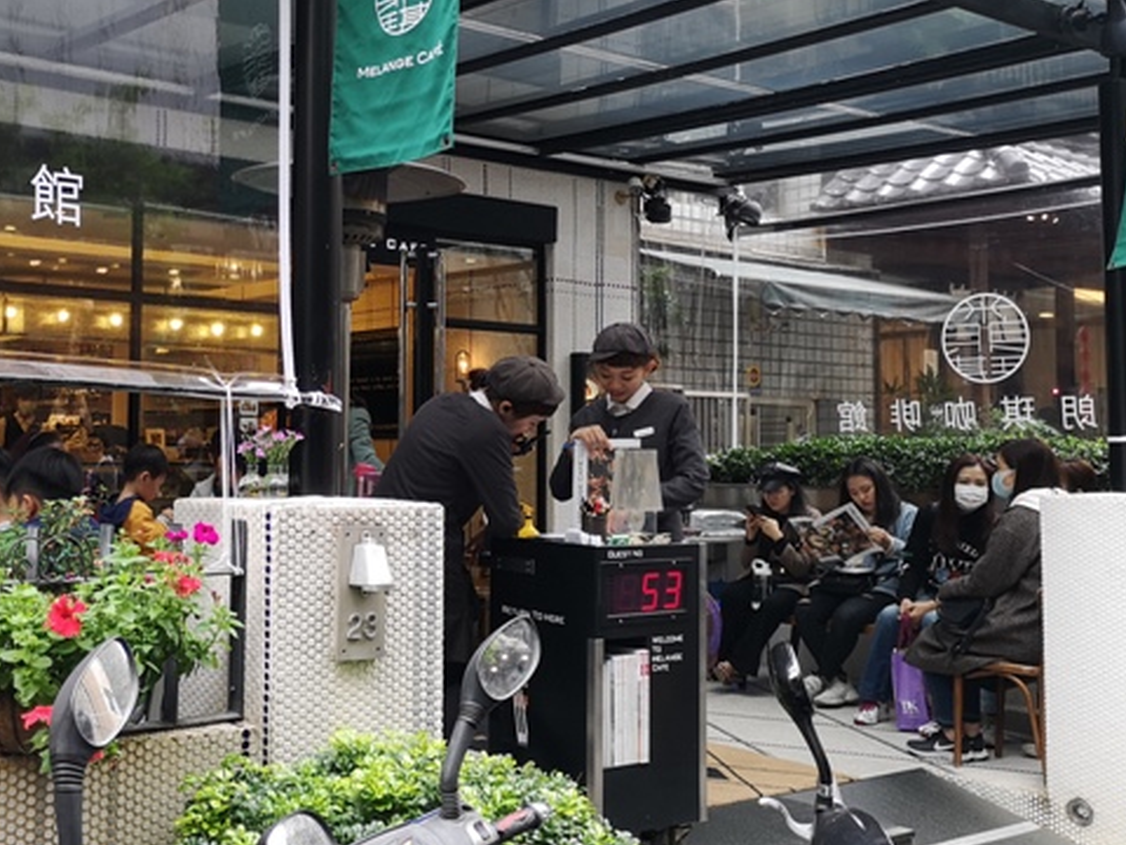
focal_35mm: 45
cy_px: 354
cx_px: 324
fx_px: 1464
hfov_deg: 41.2
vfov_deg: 32.1
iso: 64
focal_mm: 3.95
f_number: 1.8
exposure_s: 1/100
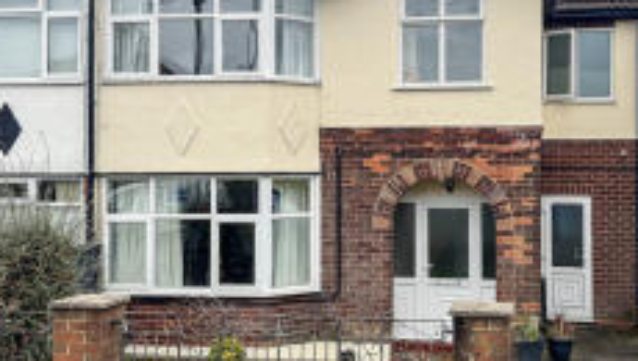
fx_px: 813
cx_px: 395
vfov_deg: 25.0
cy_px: 149
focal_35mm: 48
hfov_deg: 42.6
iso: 80
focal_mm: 6.76
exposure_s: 1/1042
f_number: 1.78
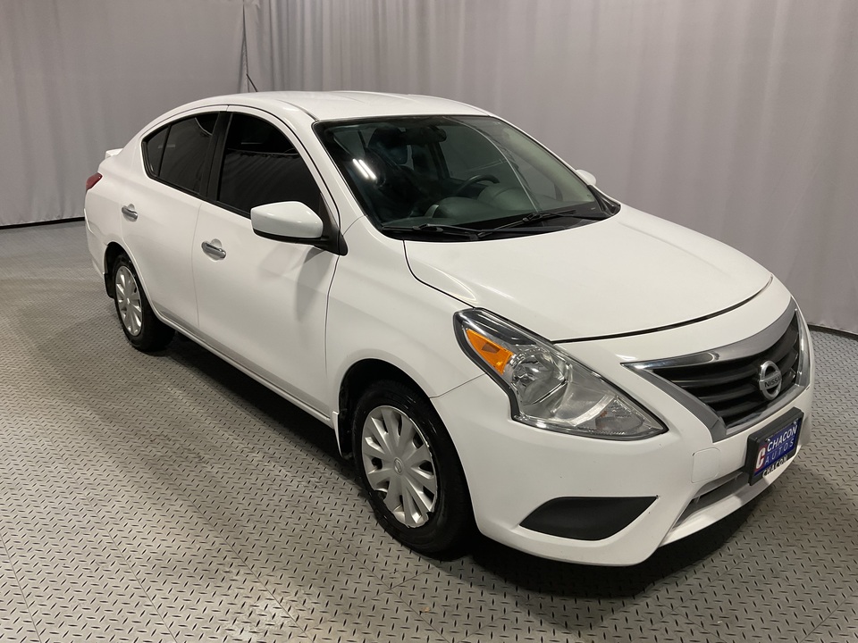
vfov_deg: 48.2
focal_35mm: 29
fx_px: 719
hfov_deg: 61.7
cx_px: 429
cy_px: 322
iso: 50
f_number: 1.8
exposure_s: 1/100
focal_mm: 3
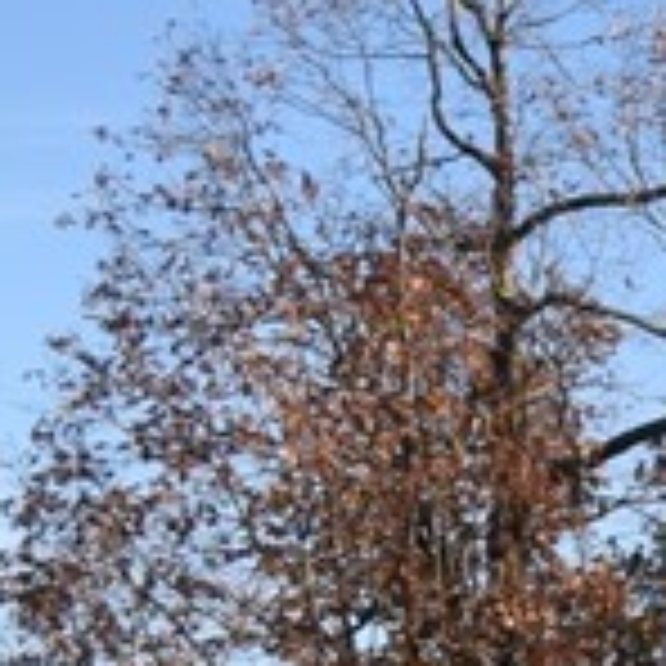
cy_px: 907
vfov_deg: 7.1
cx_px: 2403
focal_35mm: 243
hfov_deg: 6.3
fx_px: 5289
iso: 100
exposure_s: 1/200
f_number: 7.1
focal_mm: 26
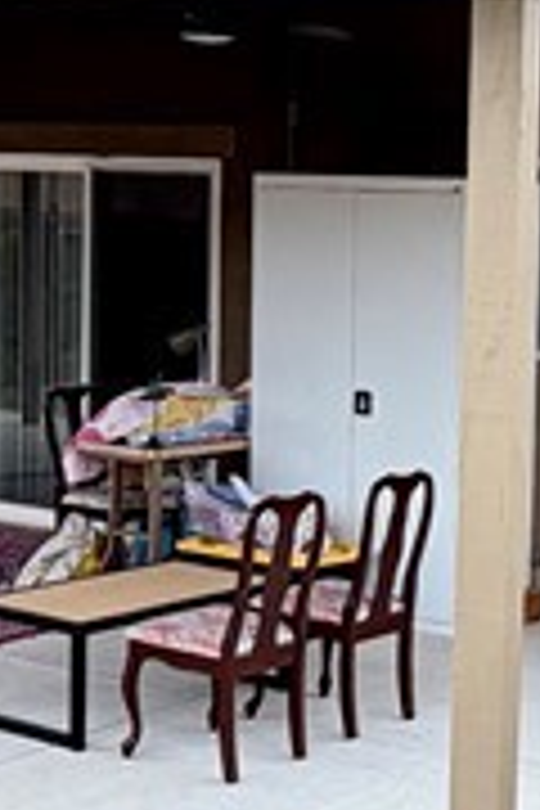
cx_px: 540
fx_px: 1867
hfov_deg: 16.1
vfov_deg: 24.5
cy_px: 450
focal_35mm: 83
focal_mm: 2.22
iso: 64
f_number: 2.2
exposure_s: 1/121
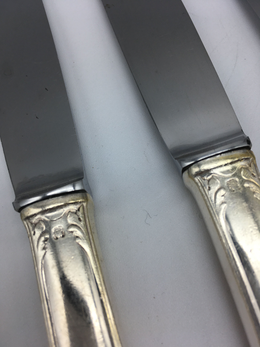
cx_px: 130
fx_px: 290
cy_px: 174
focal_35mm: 29
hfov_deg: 48.2
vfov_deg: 61.7
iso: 25
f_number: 2.2
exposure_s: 1/381
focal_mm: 4.15
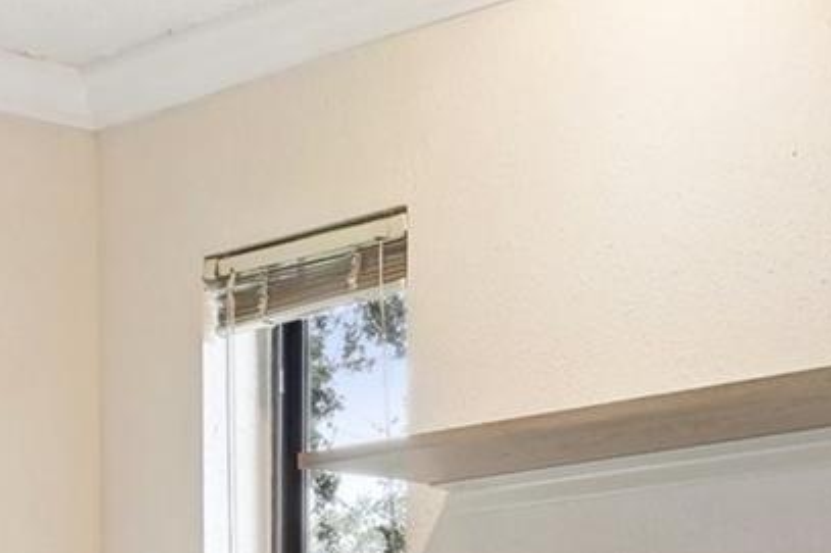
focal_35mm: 122
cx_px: 1201
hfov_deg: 15.6
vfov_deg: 10.8
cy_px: 822
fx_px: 2815
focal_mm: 21
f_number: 8
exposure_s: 1/30
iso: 800
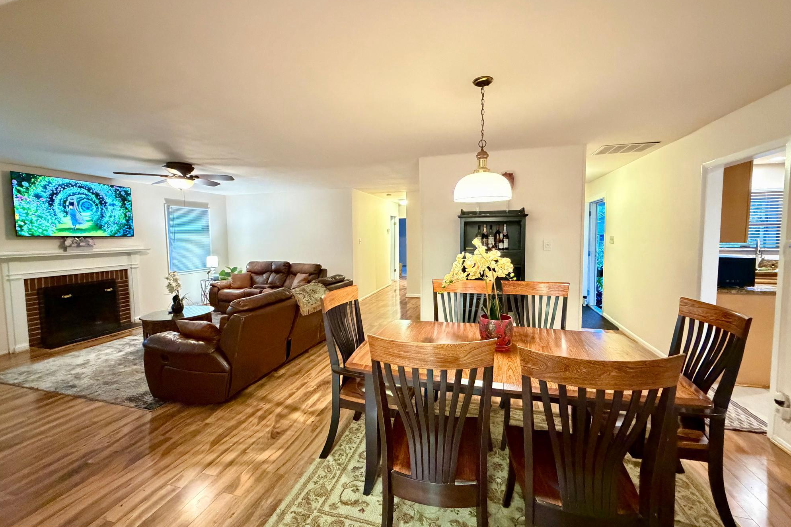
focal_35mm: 15
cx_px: 398
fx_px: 330
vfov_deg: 77.3
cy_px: 257
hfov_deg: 100.4
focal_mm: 2.22
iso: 1600
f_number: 2.2
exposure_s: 1/30
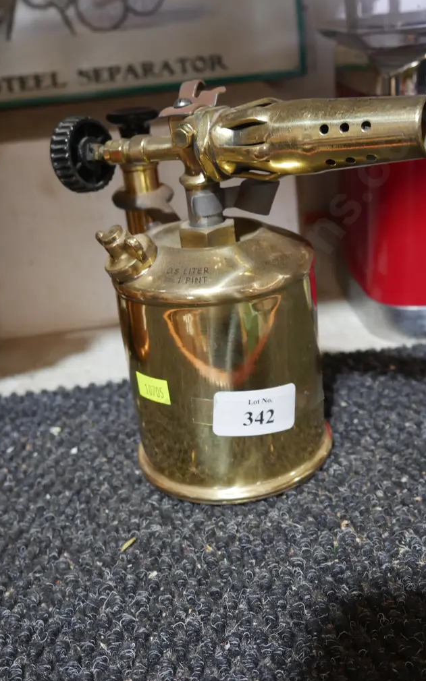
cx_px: 243
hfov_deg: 29.8
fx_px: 799
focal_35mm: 43
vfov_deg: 46.2
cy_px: 343
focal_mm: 20
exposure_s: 1/60
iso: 800
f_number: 4.4
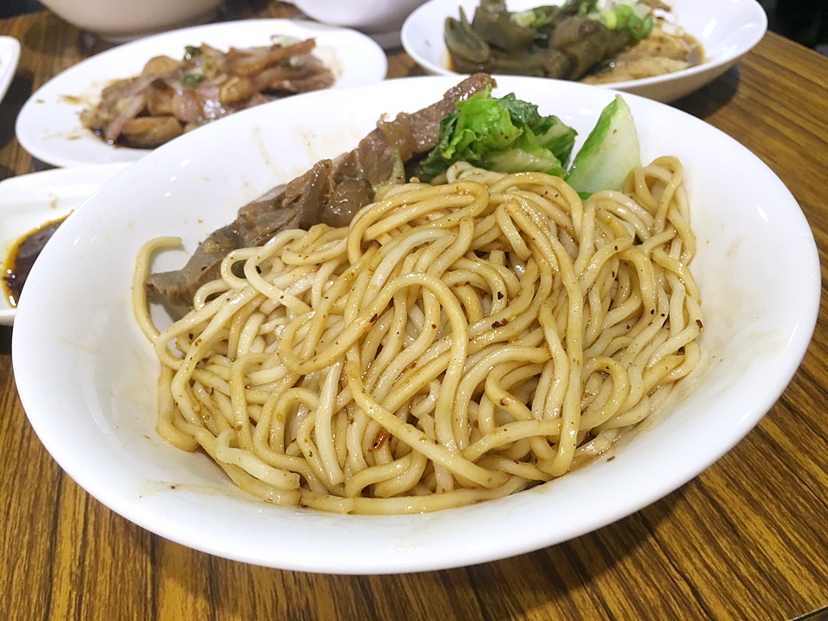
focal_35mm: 29
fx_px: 694
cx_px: 414
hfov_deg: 61.7
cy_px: 310
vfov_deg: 48.2
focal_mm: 4.15
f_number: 2.2
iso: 100
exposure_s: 1/30
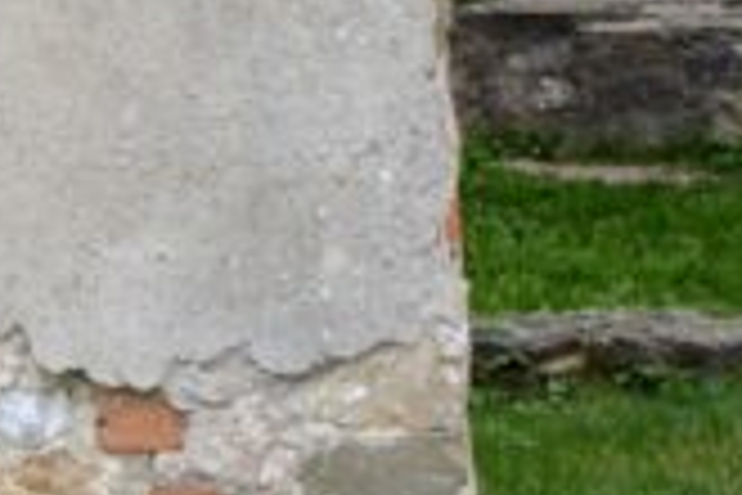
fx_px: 4225
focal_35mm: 205
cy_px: -238
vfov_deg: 6.6
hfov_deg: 9.6
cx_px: 1223
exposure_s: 1/160
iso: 200
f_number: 6.3
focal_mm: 22
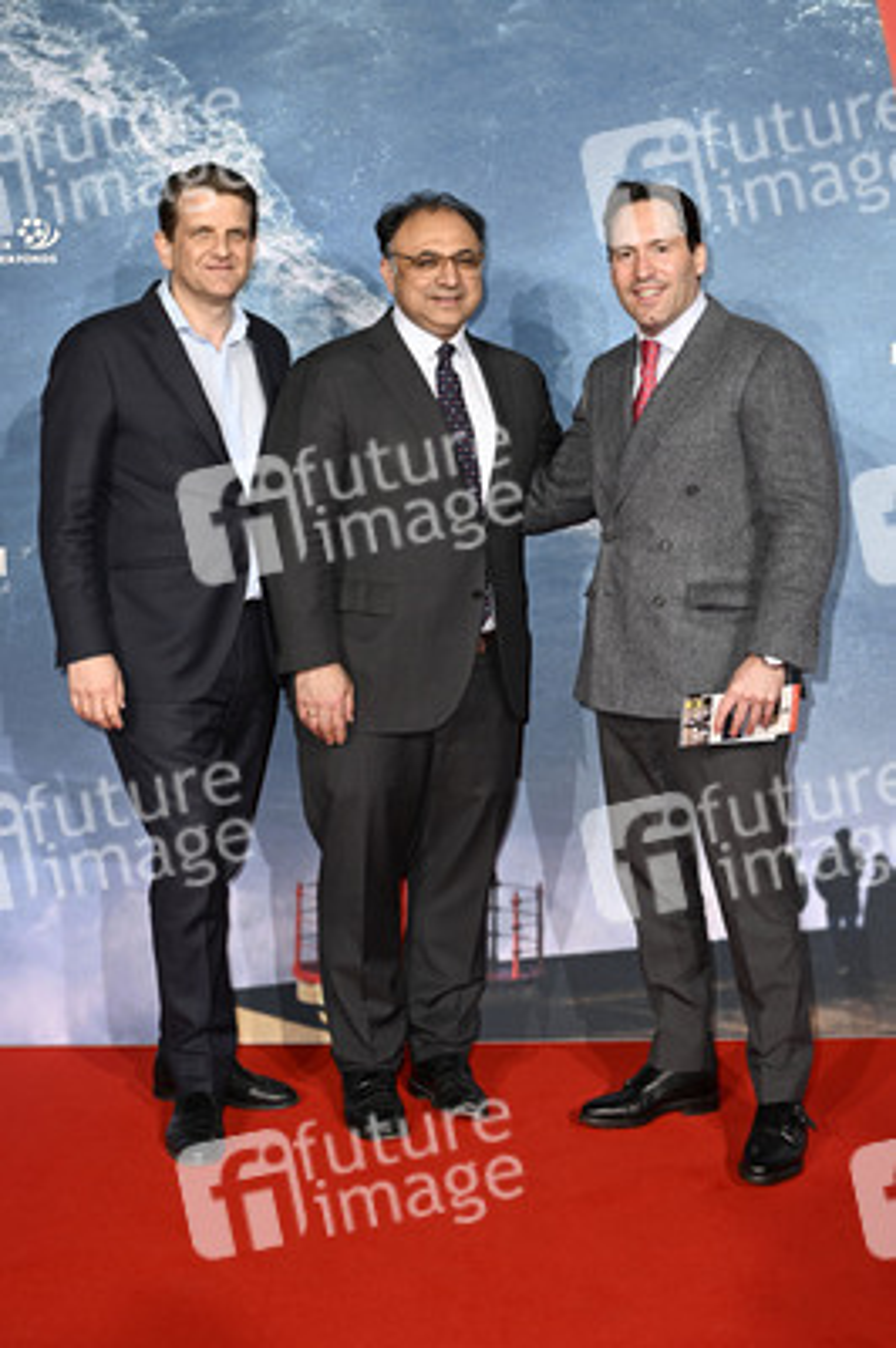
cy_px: 674
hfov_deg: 31.1
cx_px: 448
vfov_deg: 45.5
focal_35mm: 43
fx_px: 1608
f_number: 3.2
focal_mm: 43
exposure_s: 1/200
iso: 100
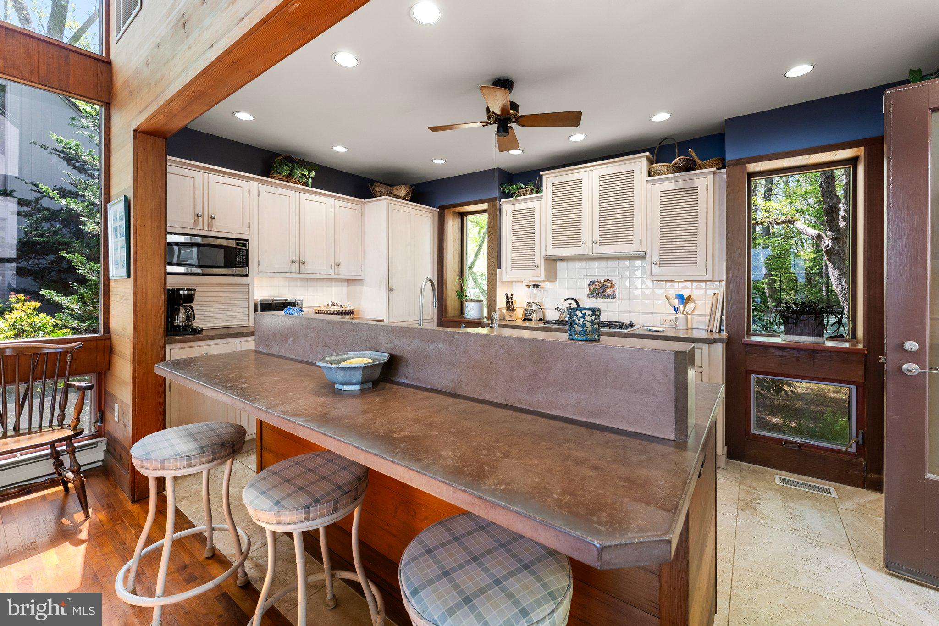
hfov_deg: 104.3
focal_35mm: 14
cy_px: 313
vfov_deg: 81.2
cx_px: 470
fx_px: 365
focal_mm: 14
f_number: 7.1
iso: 1000
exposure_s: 1/20
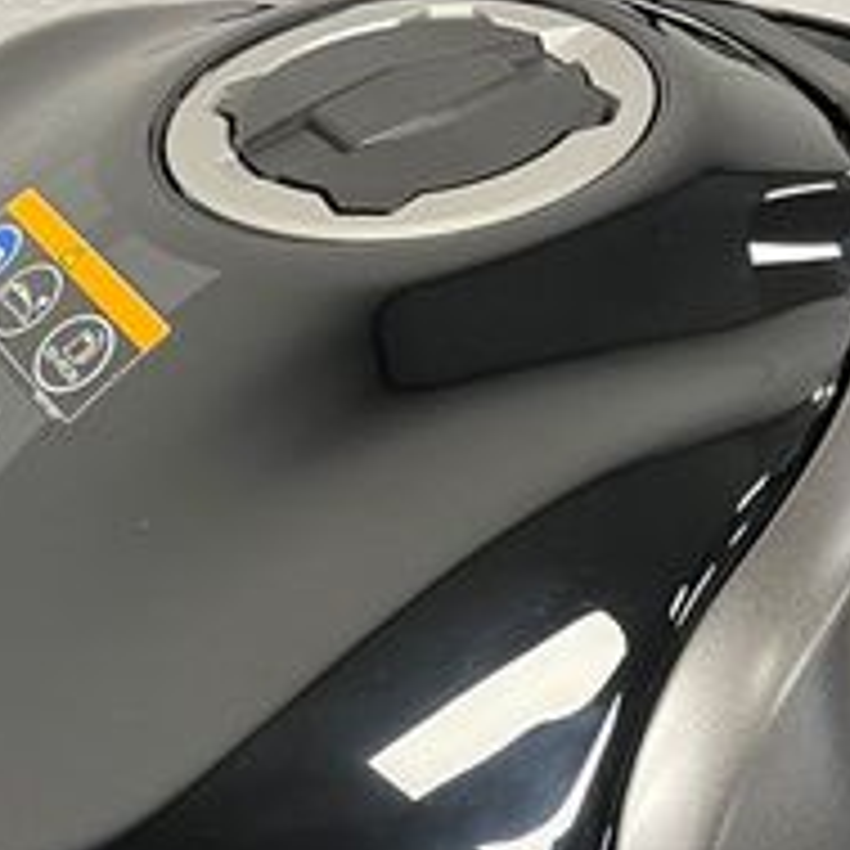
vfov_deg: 22.2
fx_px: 2167
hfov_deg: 22.0
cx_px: 616
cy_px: 445
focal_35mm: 78
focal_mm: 5.1
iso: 125
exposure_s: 1/50
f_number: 1.6
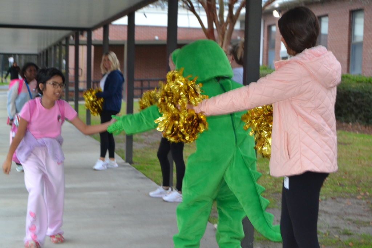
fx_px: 853
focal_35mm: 82
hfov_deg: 24.6
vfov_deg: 16.6
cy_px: 124
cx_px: 186
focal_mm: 55
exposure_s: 1/60
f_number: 5.6
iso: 2200
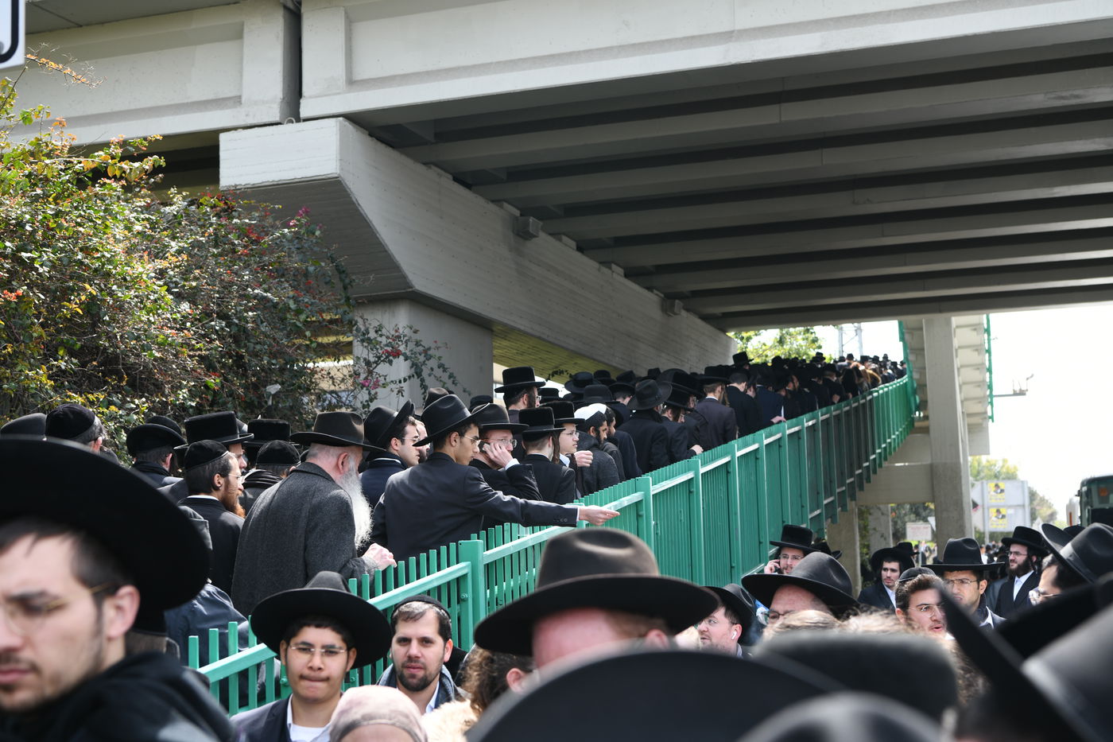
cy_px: 371
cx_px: 556
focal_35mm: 52
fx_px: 1607
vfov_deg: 26.0
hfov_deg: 38.2
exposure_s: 1/250
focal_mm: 52
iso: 200
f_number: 5.6
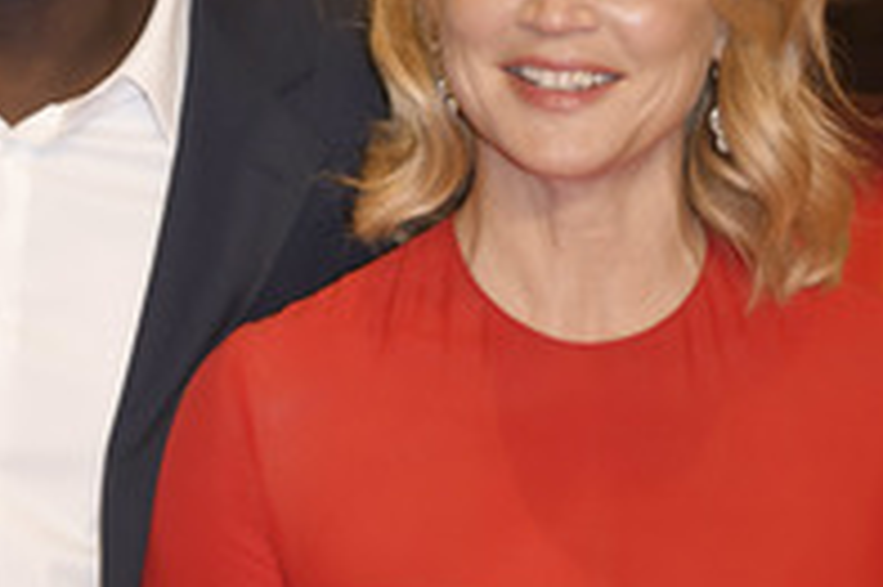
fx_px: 6494
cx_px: -69
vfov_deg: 5.2
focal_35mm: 265
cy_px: 94
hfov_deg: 7.7
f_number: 3.2
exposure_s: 1/320
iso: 800
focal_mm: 116
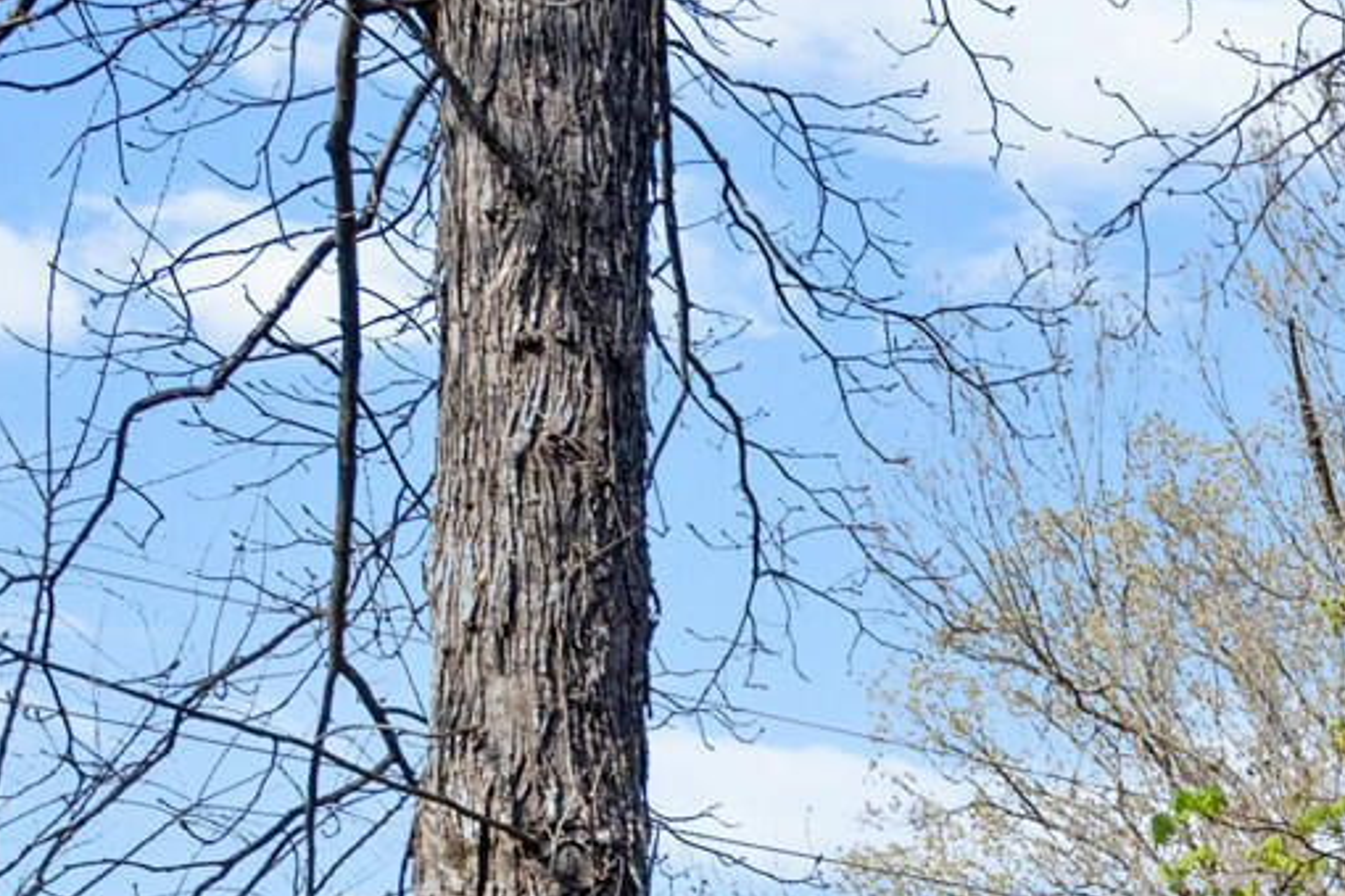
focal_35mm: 91
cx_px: 2239
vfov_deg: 13.0
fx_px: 3400
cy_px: 1825
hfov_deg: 18.6
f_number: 9
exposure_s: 1/250
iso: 800
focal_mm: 16
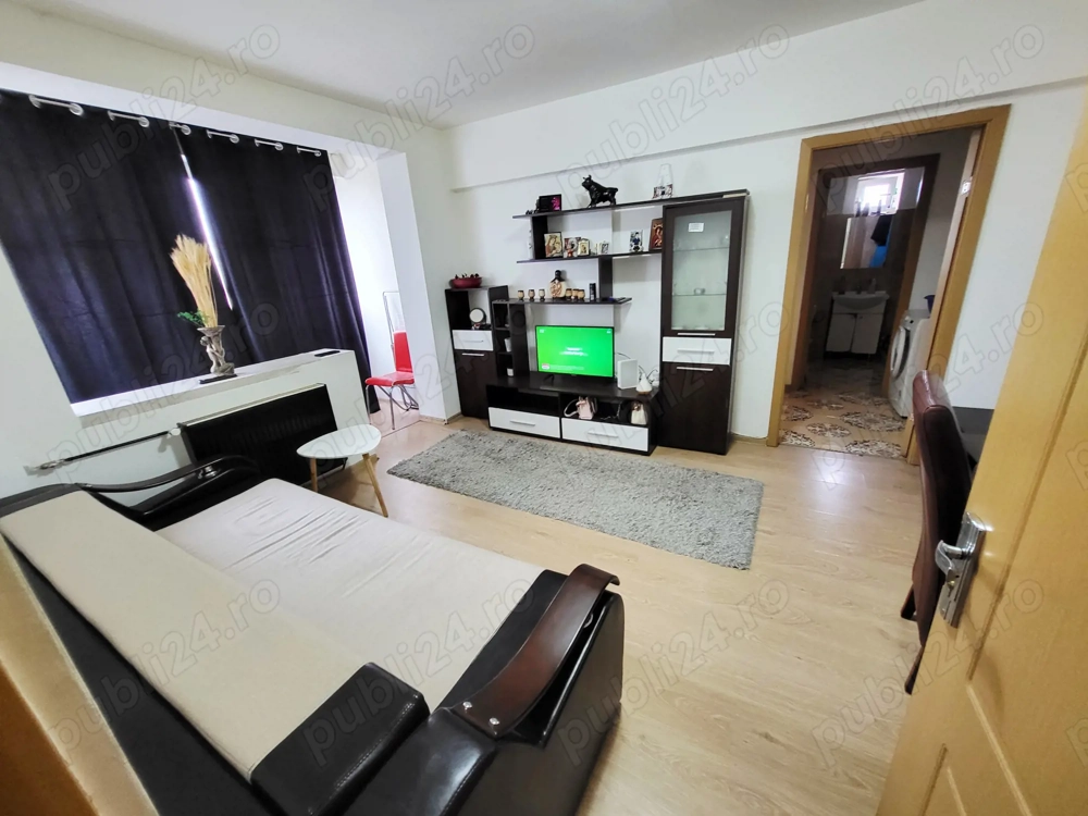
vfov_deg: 89.9
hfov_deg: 106.2
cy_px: 408
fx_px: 409
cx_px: 544
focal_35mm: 13
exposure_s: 1/33.4
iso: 320
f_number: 2.2
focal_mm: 1.74
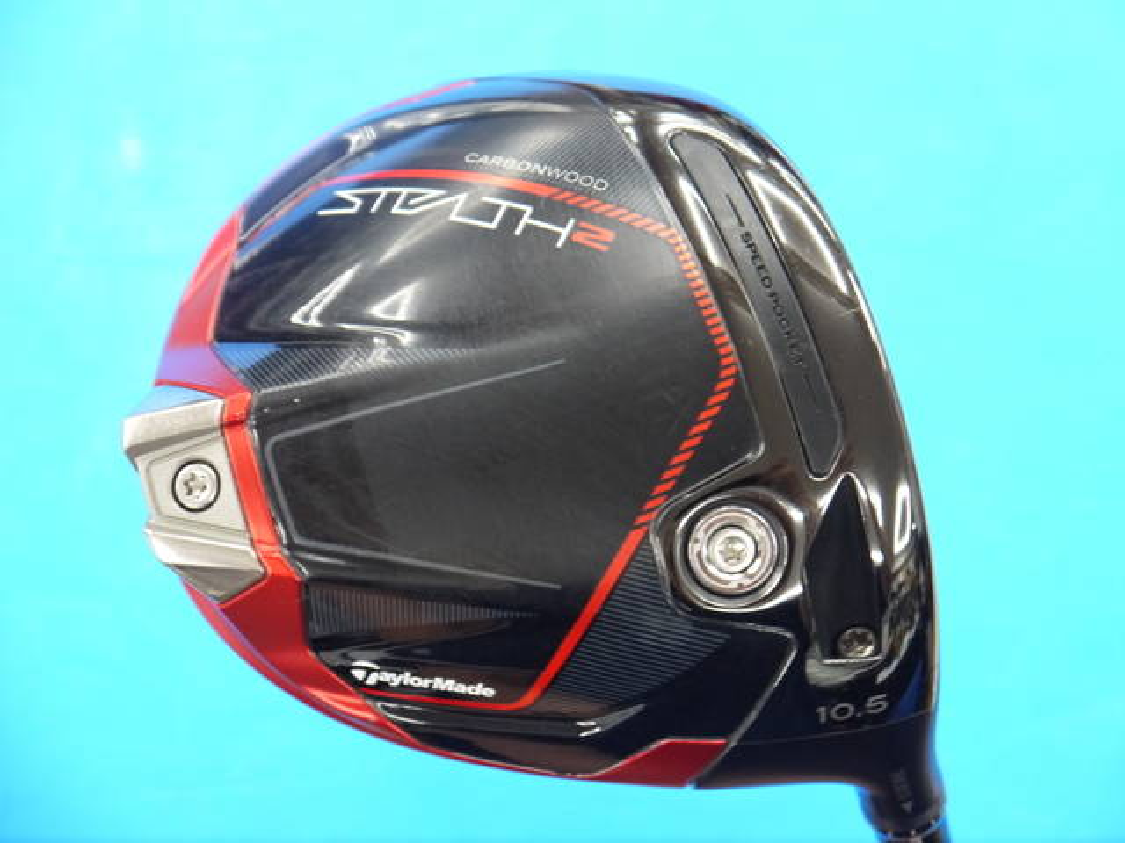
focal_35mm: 84
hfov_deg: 23.3
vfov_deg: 17.6
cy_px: 422
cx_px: 562
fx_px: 2730
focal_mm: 42
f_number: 5.6
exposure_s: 1/40
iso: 800
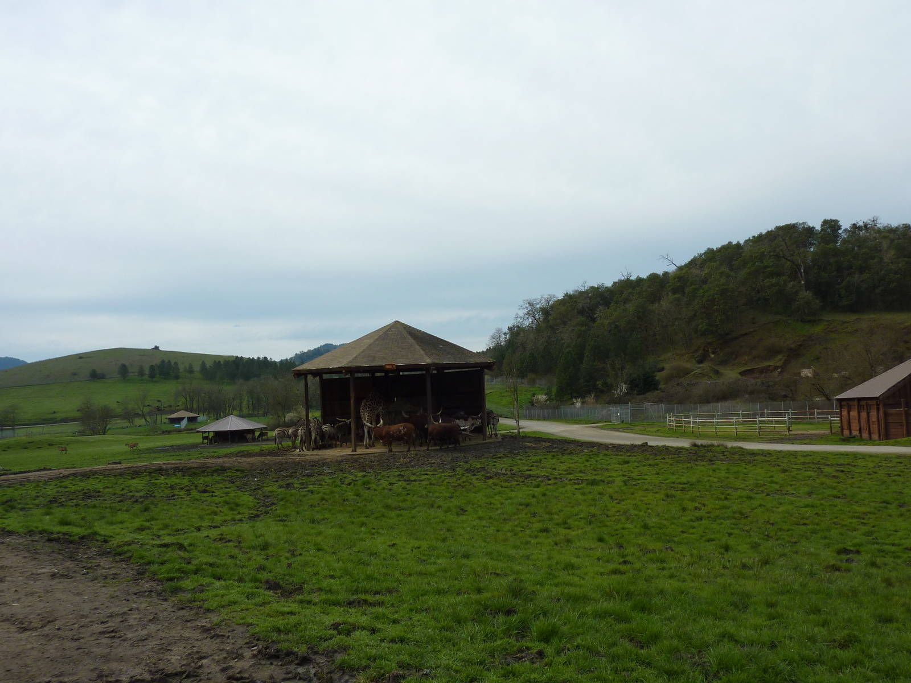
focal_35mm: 29
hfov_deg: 61.7
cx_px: 456
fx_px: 763
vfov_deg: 48.2
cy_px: 342
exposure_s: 1/800
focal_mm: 4.7
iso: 80
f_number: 4
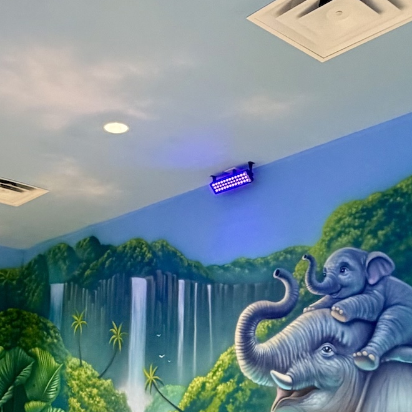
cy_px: 306
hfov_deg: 35.0
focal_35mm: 48
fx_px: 646
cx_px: 139
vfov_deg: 34.6
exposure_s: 1/60
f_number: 2.2
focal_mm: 2.22
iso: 320
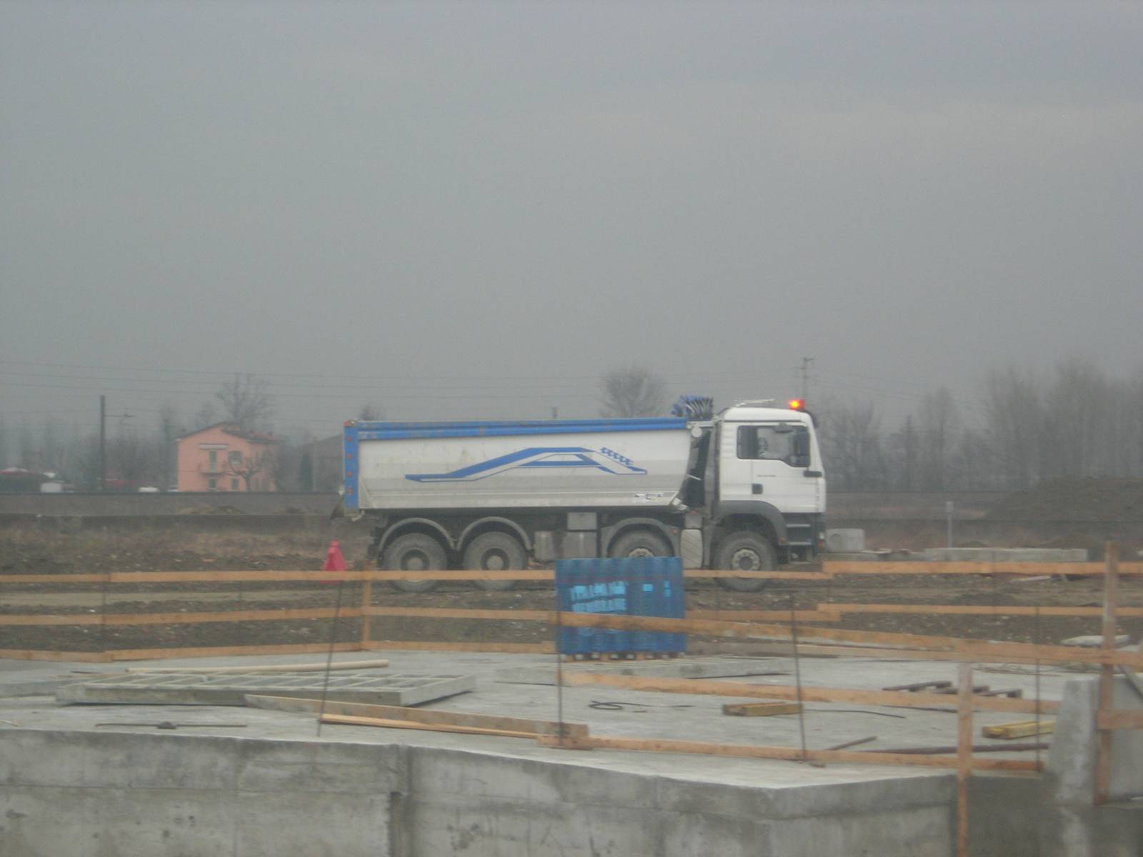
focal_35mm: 113
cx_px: 572
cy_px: 428
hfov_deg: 17.4
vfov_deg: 13.1
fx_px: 3731
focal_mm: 23.4
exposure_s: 1/118
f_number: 4.9
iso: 118
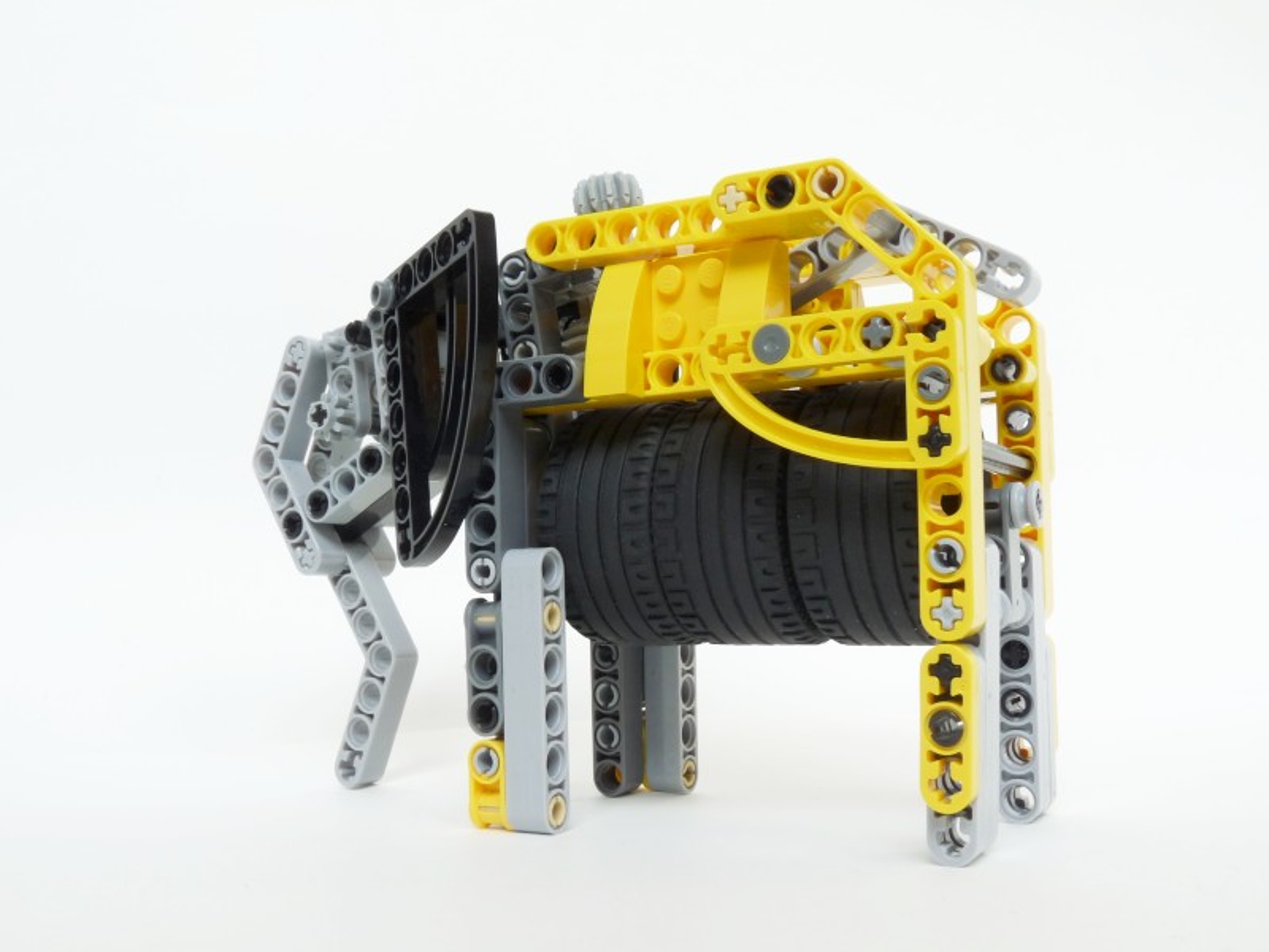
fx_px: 1283
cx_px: 634
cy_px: 476
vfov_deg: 40.7
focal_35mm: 35
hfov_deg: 52.6
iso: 100
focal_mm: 6.2
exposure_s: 1/15
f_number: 8
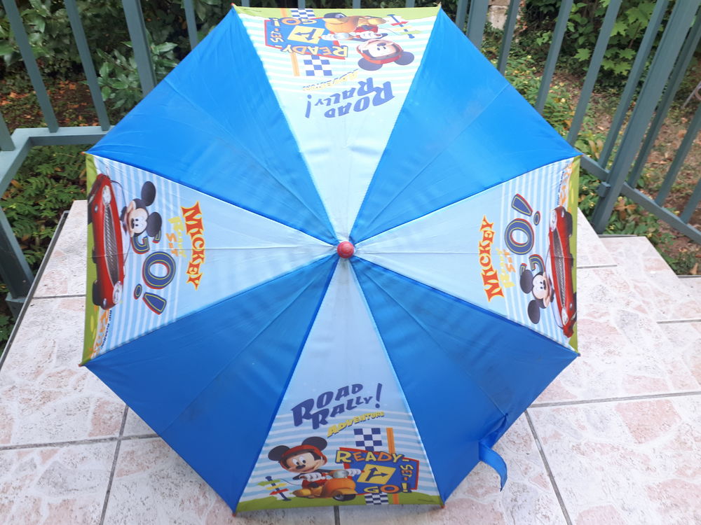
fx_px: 547
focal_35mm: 27
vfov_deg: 51.4
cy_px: 262
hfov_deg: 65.3
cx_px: 350
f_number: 1.9
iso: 40
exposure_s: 1/33
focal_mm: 3.6
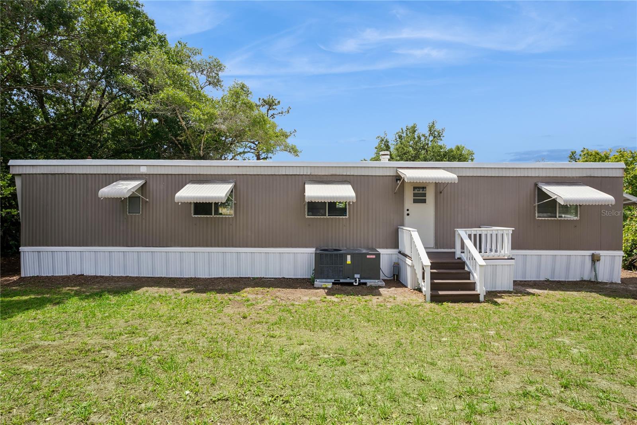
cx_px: 318
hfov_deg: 93.3
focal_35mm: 17
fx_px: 301
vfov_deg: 70.5
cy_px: 212
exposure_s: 1/20
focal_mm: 17
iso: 80
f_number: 14
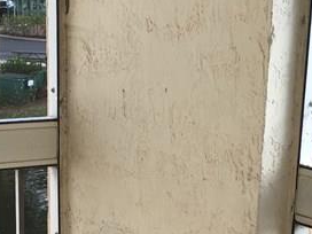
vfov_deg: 13.2
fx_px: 982
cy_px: 290
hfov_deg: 18.0
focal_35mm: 109
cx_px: 99
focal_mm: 4.15
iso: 32
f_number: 2.2
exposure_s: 1/120
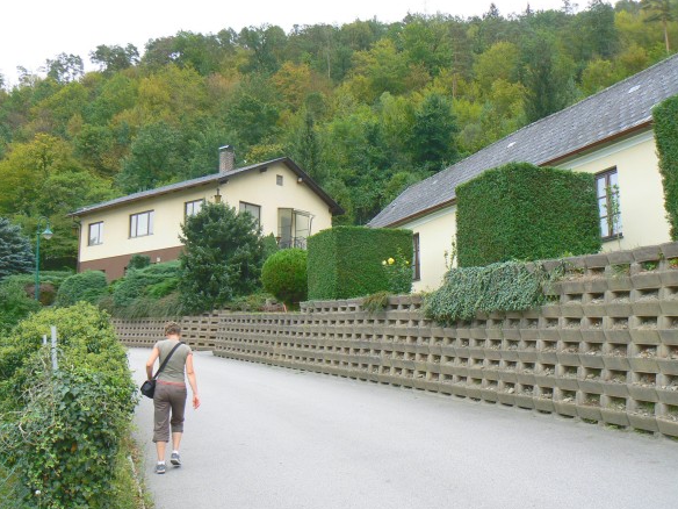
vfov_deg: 38.7
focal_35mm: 37
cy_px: 256
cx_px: 346
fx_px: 725
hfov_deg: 50.1
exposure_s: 1/100
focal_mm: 6
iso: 80
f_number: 4.5
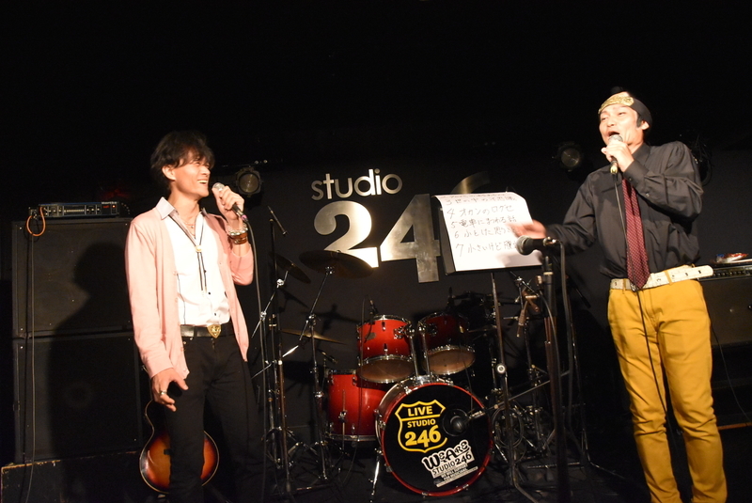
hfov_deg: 73.7
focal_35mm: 24
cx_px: 376
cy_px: 252
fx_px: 502
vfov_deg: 53.2
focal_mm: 16
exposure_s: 1/60
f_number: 3.5
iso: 5000
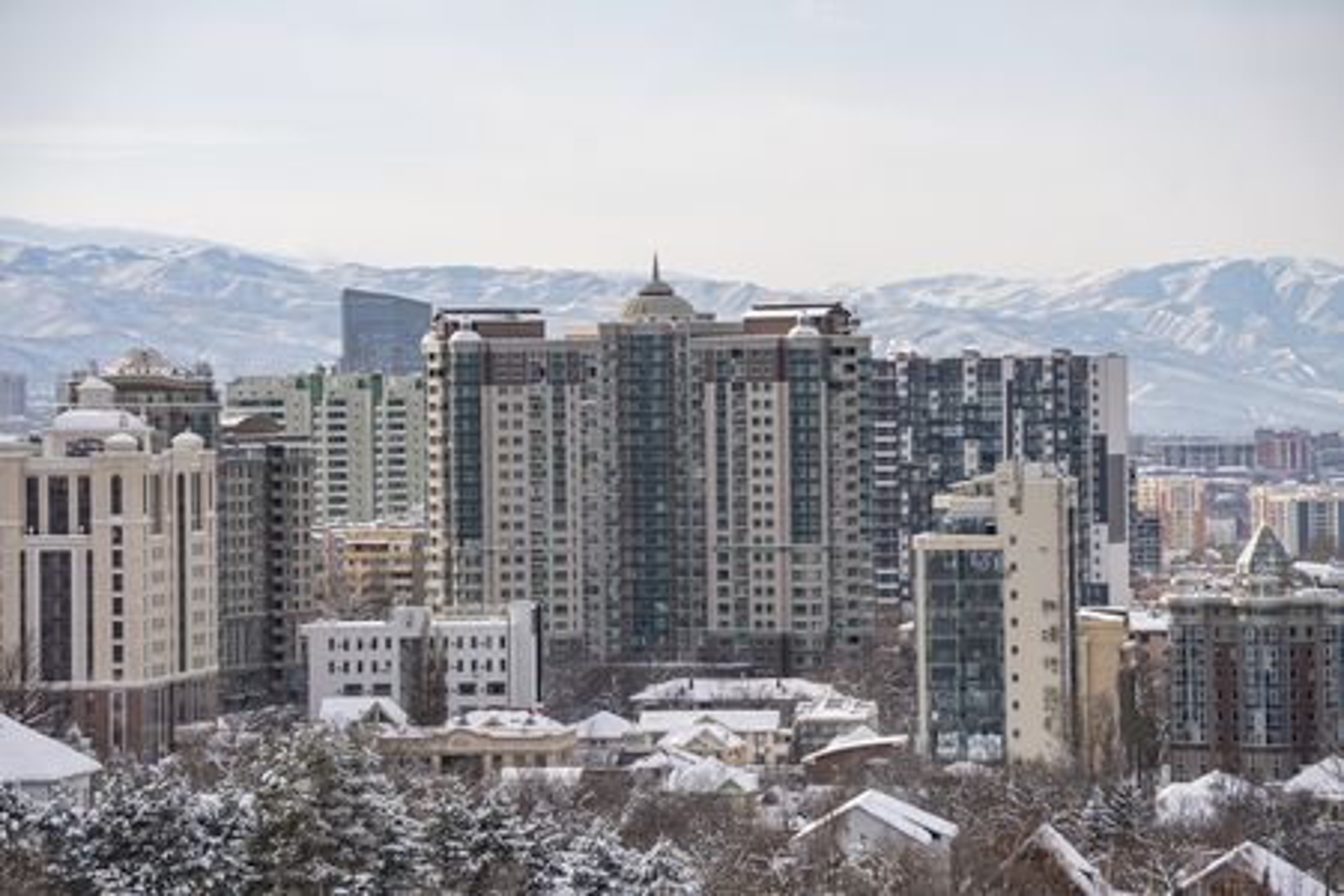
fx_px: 5768
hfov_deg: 13.3
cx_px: 672
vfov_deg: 8.9
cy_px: 448
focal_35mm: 154
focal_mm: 103
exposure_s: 1/500
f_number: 7.1
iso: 100
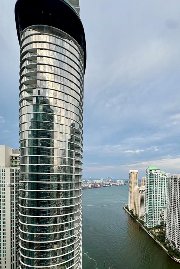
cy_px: 185
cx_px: 118
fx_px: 165
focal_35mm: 22
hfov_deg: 56.2
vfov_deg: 75.5
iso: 40
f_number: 2.2
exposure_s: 1/293
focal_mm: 2.22
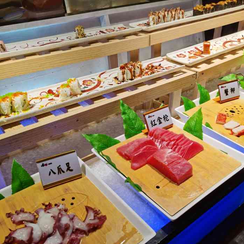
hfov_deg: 51.1
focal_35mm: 32
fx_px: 255
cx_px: 122
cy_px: 141
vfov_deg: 50.9
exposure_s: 1/213
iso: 50
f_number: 1.8
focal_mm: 5.58
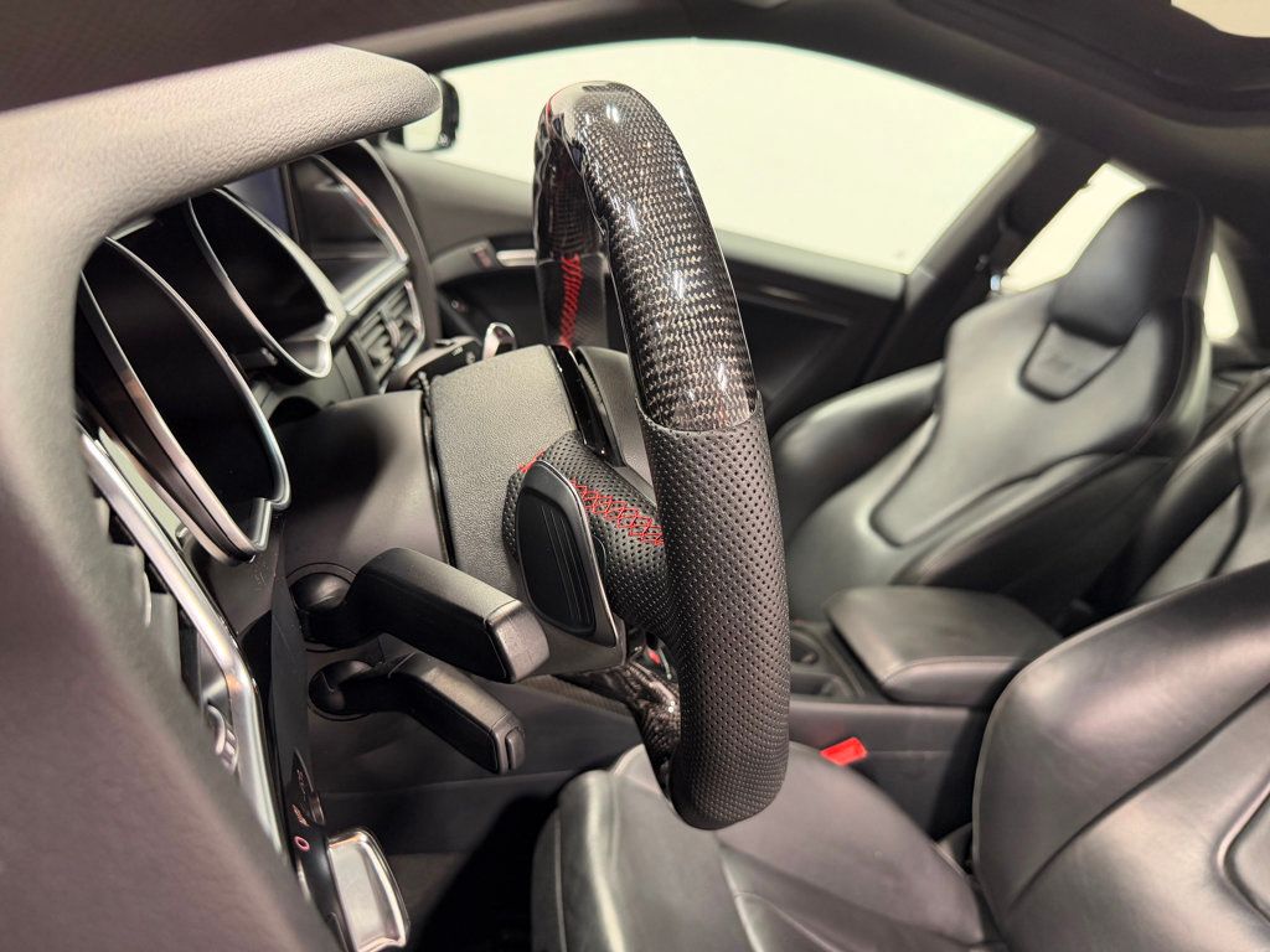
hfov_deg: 71.6
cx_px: 635
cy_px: 476
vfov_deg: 56.8
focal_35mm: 24
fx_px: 881
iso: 250
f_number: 1.78
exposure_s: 1/60
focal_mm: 6.76
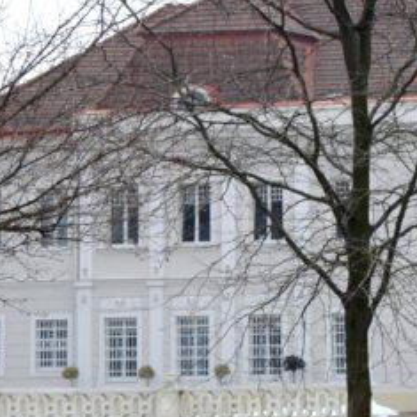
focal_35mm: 211
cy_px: 37
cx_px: 759
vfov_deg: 8.3
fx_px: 2876
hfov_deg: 8.0
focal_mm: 38
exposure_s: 1/400
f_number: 11
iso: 200
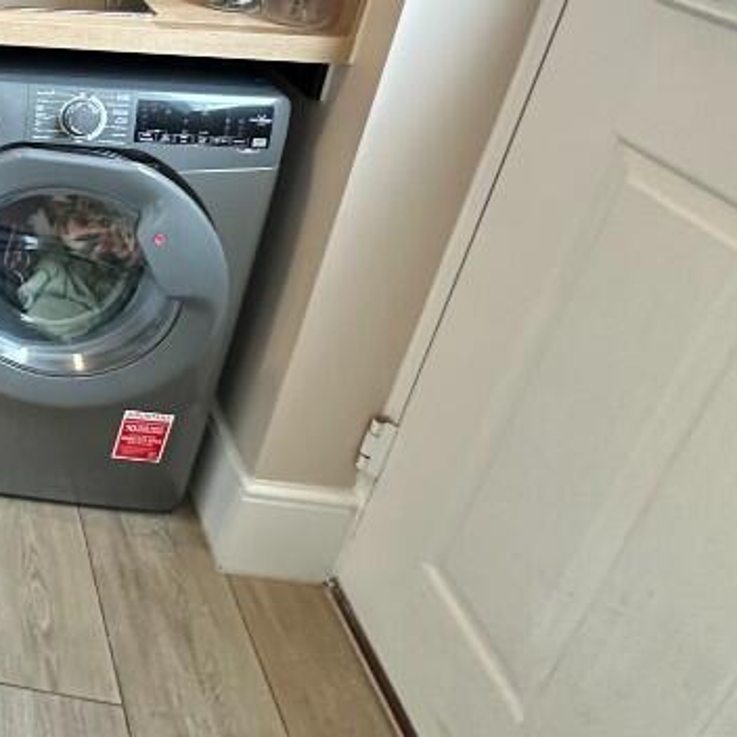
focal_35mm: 36
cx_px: -281
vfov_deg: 42.9
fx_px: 867
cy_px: 100
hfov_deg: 31.6
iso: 500
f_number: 2.2
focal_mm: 2.22
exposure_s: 1/60
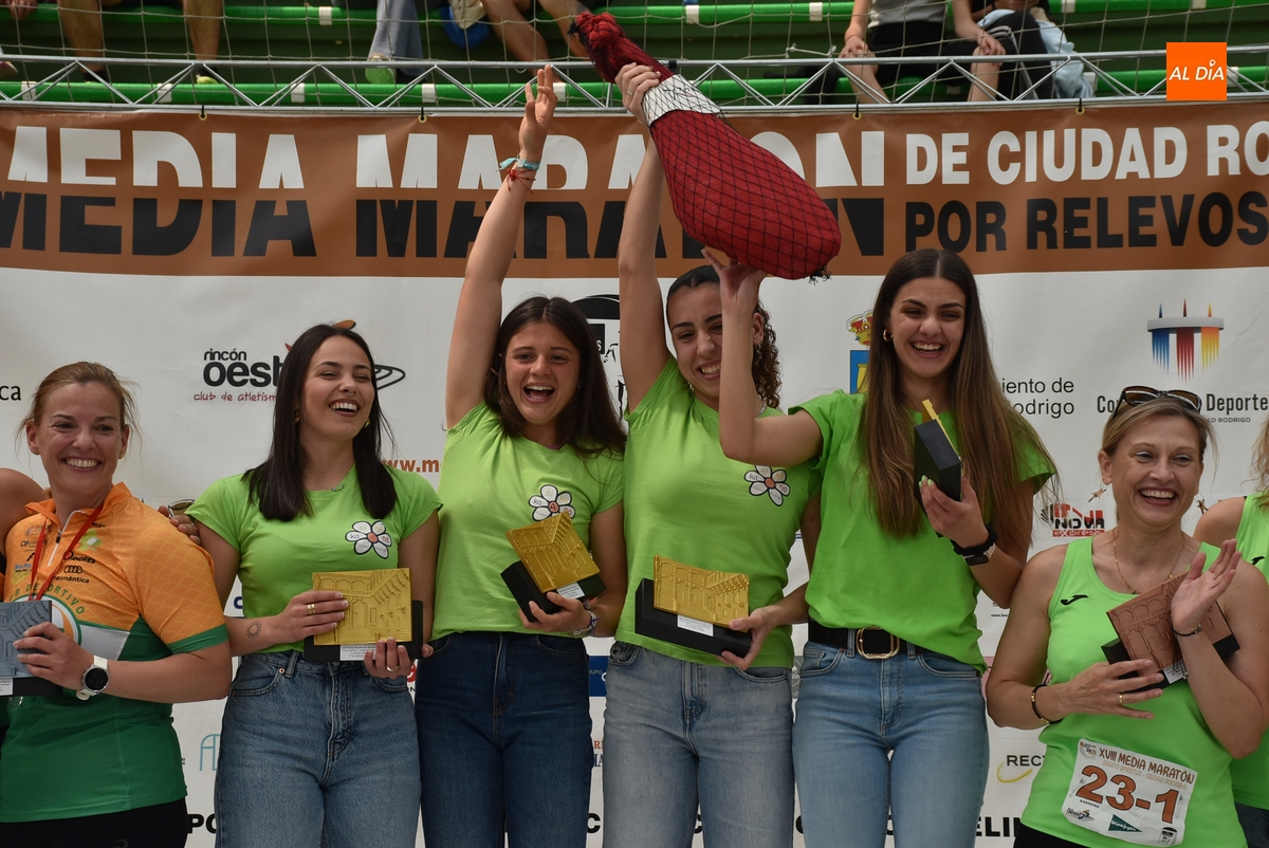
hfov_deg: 24.2
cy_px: 424
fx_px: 2963
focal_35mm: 84
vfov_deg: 16.3
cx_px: 634
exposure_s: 1/200
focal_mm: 56
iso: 400
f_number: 7.1
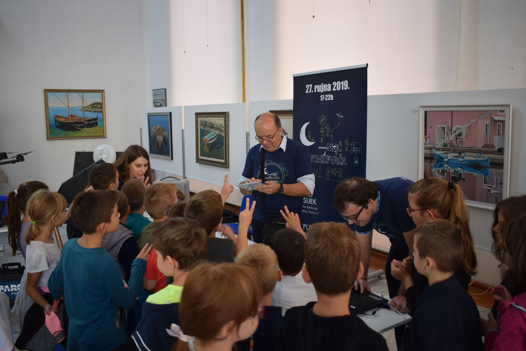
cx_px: 263
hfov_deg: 61.9
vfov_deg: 43.6
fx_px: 438
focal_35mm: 30
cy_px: 176
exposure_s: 1/80
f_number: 4.5
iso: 400
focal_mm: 20
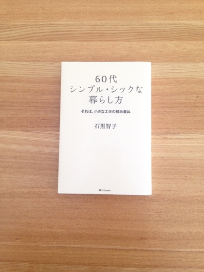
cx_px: 102
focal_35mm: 33
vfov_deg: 55.4
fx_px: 259
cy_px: 136
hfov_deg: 42.9
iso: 80
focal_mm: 4.12
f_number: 2.4
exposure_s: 1/20
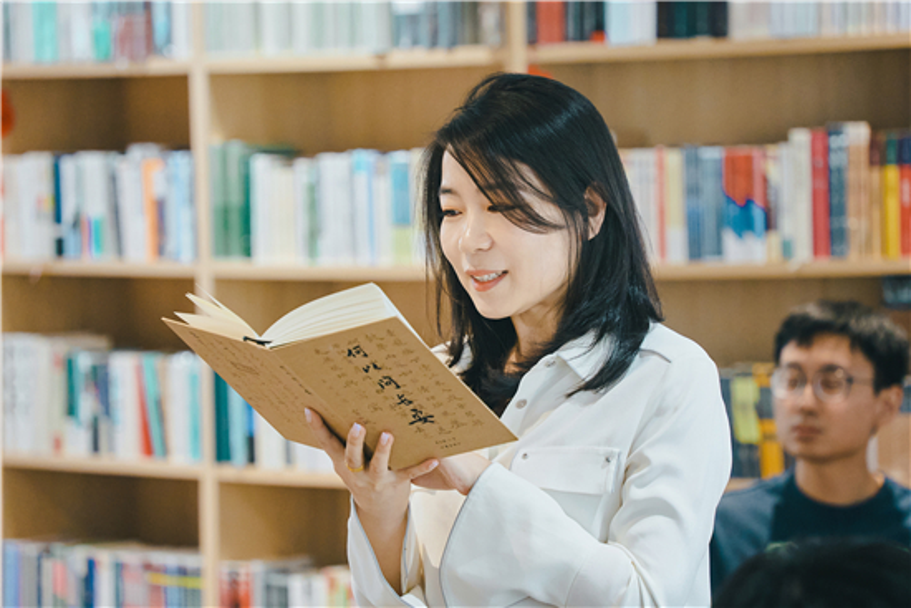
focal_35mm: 152
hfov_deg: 13.5
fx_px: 3847
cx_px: 456
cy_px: 304
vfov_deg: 9.0
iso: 1600
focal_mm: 152
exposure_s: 1/100
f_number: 5.6
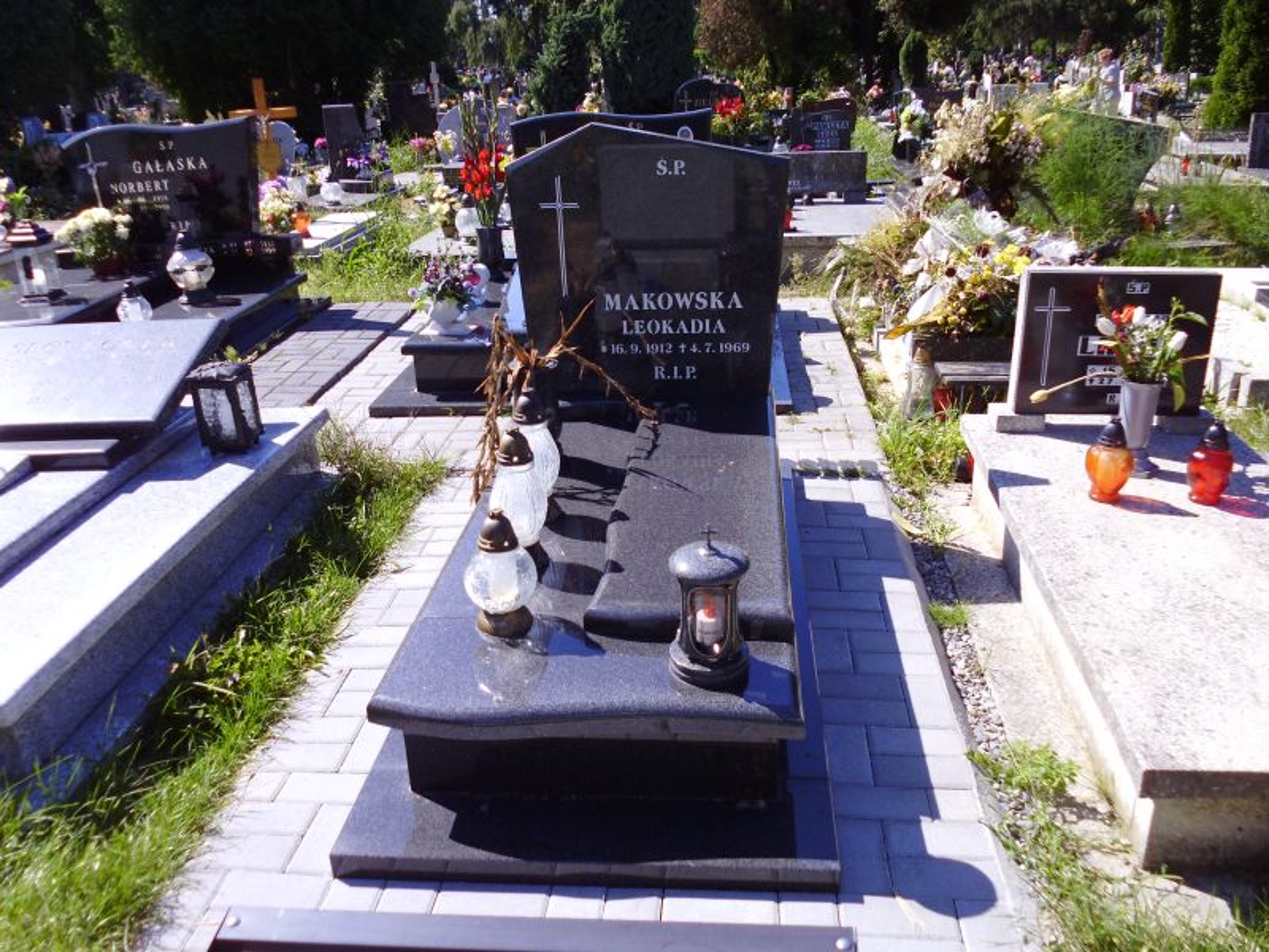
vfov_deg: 49.7
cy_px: 476
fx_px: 1026
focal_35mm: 28
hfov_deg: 63.4
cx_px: 634
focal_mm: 5
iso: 100
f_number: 3.2
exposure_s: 1/800
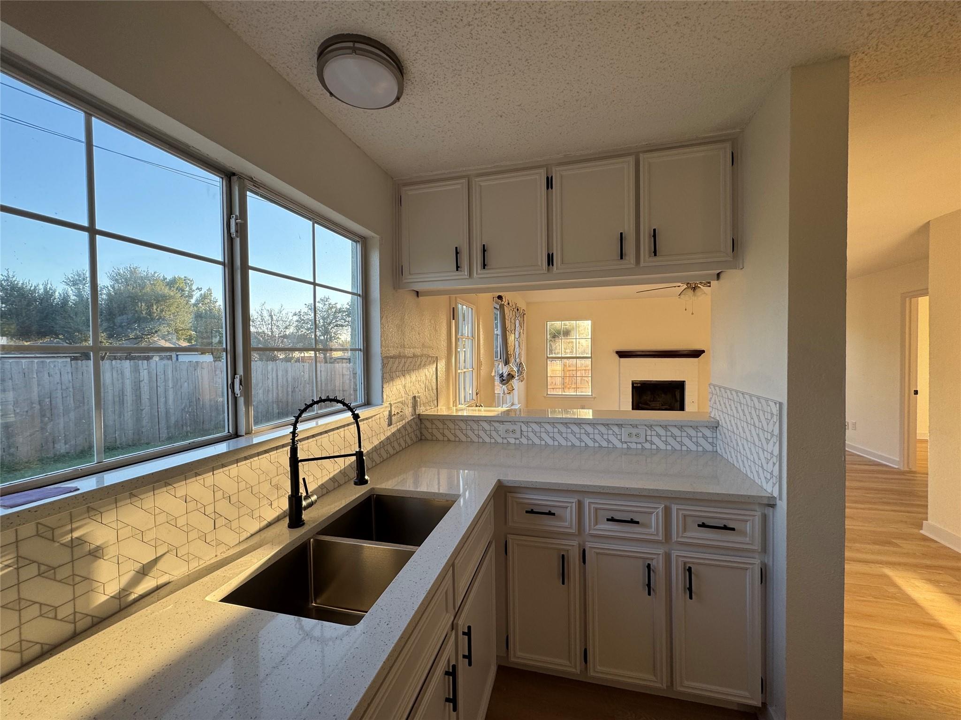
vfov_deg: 85.7
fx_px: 389
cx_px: 480
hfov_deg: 102.1
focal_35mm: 14
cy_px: 360
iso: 40
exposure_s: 1/103
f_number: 2.2
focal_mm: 2.22
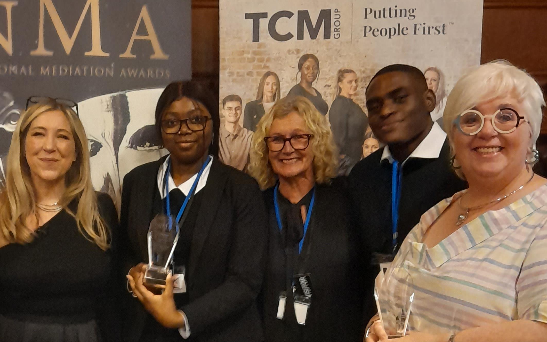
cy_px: 263
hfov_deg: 40.1
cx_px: 221
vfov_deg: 25.5
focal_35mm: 50
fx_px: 745
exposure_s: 1/20
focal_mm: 4.6
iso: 640
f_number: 2
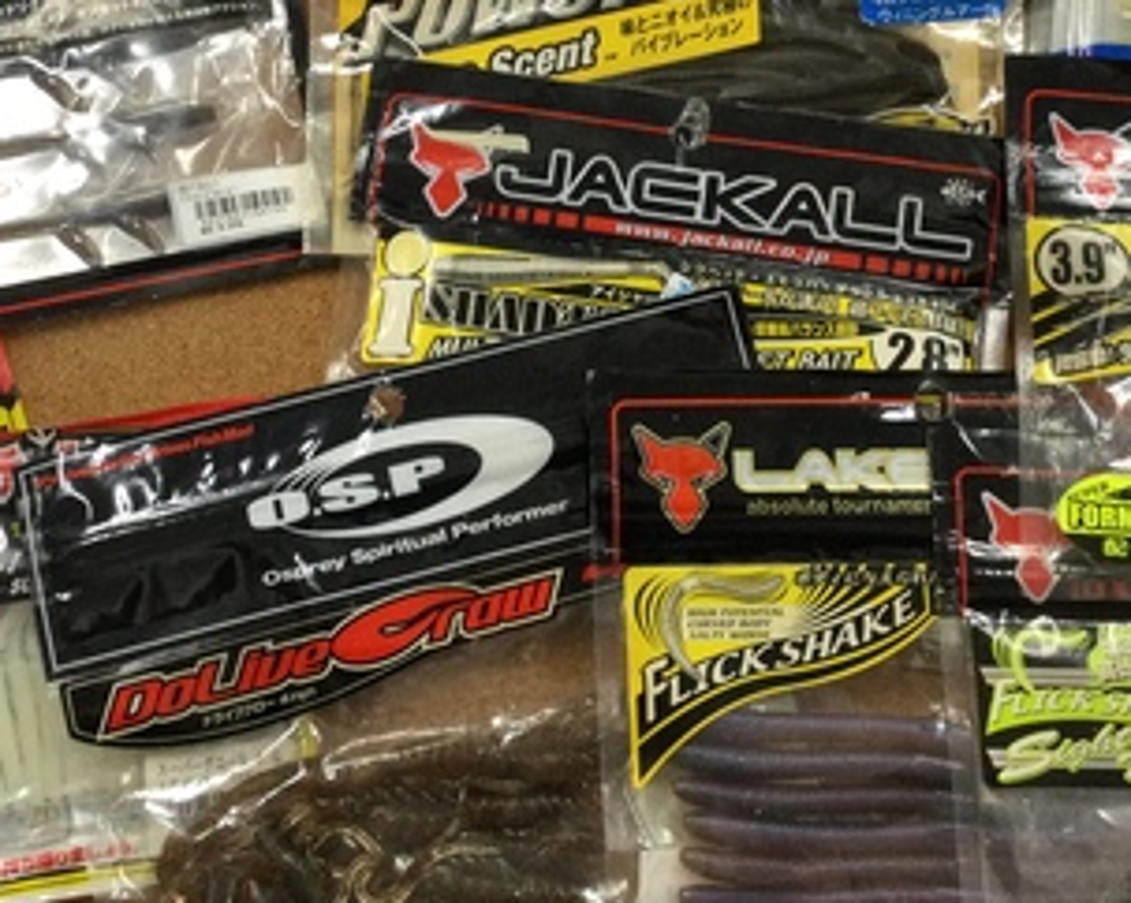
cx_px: 526
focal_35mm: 60
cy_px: 205
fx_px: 2007
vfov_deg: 25.0
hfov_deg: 31.5
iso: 40
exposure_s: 1/30
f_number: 2.4
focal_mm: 3.3
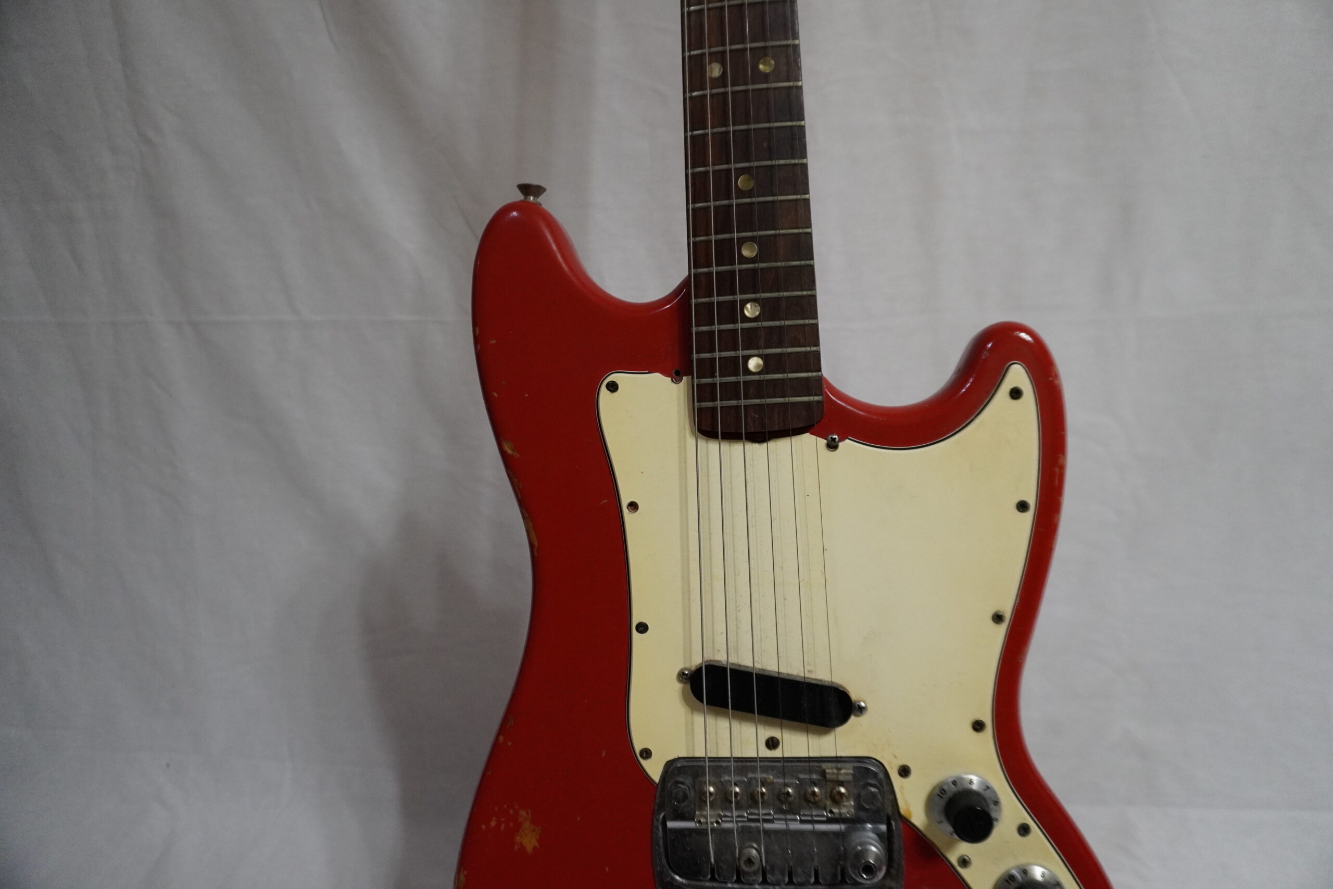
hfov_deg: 73.7
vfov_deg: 53.1
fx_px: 889
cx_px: 666
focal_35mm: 24
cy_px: 444
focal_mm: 16
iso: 2000
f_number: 3.5
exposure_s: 1/160
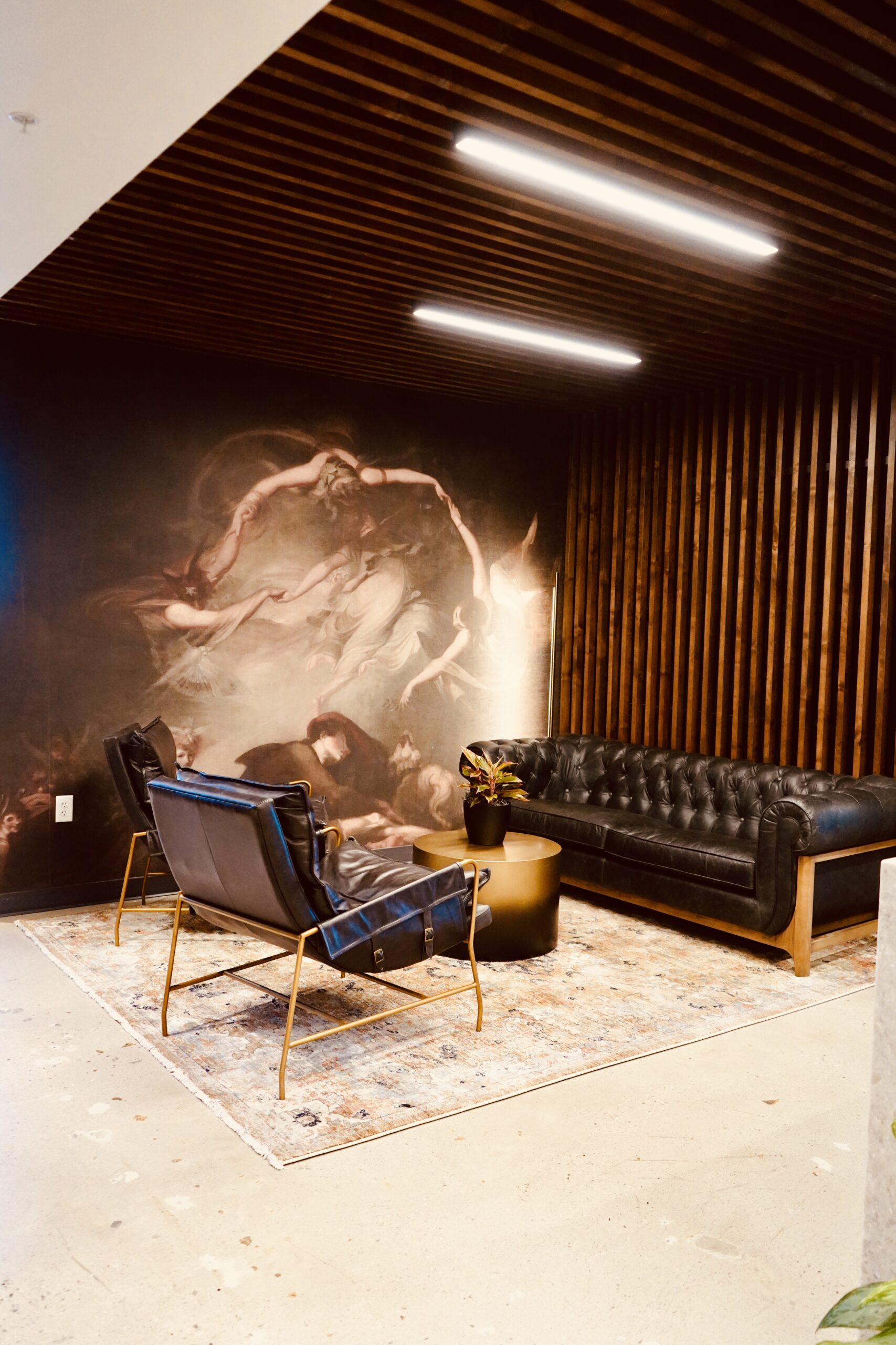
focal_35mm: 28
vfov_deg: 65.5
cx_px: 448
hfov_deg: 46.4
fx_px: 1045
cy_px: 672
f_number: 3.5
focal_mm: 28
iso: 5000
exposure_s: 1/160
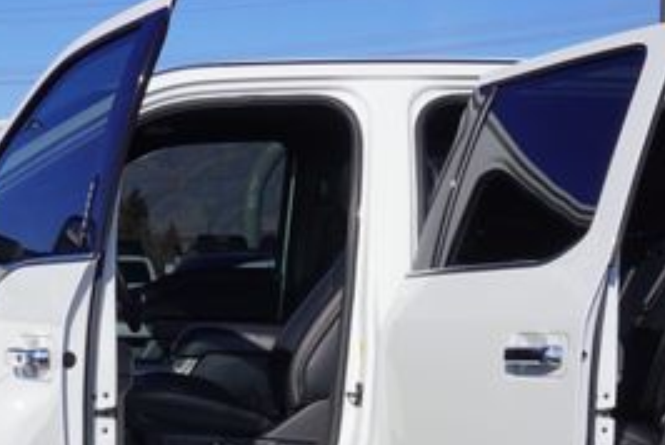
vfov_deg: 14.9
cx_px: 88
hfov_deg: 22.1
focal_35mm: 90
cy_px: 445
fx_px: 1668
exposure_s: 1/250
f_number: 11
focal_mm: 25
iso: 100
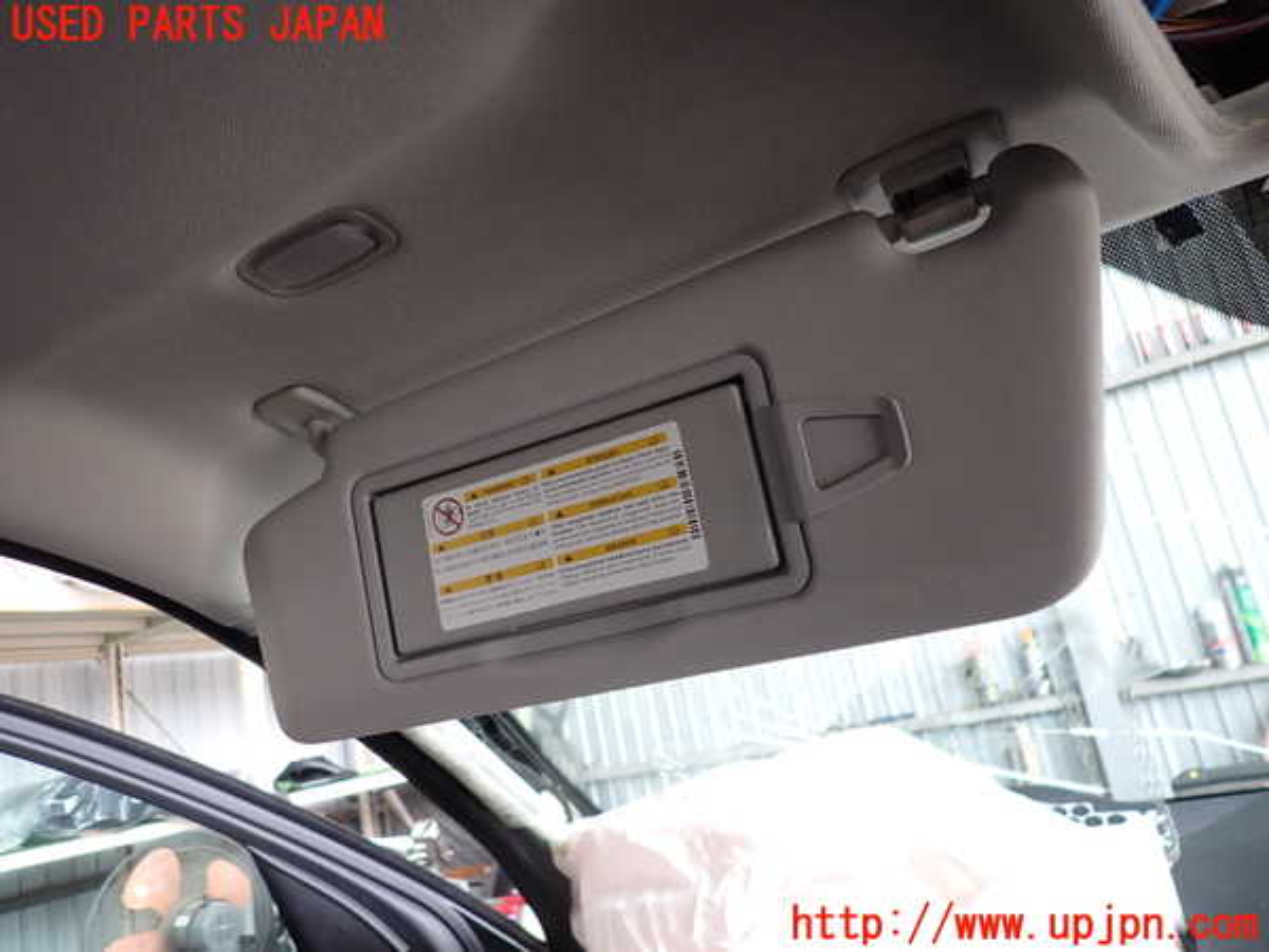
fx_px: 916
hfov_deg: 69.4
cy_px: 476
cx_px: 634
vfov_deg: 54.9
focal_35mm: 25
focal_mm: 4.5
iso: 125
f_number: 2
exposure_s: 1/60
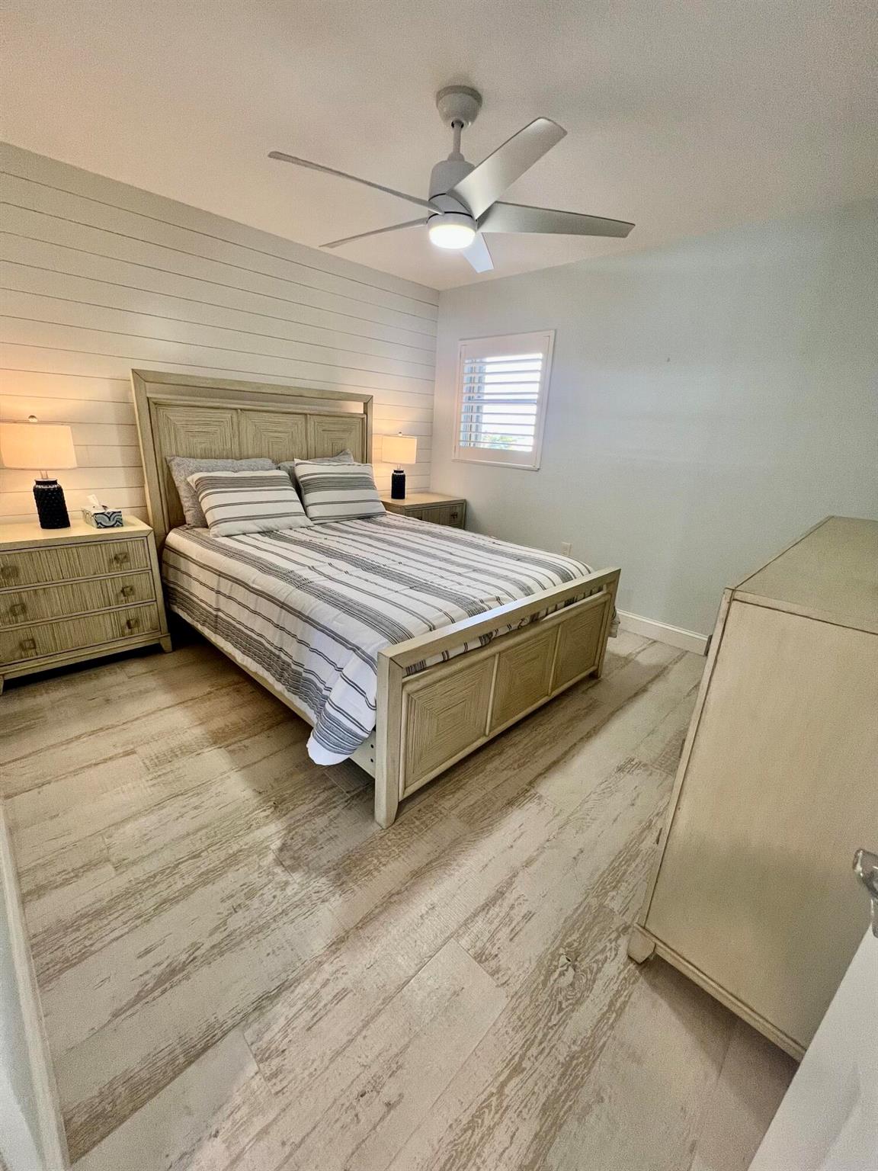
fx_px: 440
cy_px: 586
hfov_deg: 89.9
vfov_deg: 106.2
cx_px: 439
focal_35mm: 13
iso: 100
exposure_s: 1/120
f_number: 1.8
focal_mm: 1.57
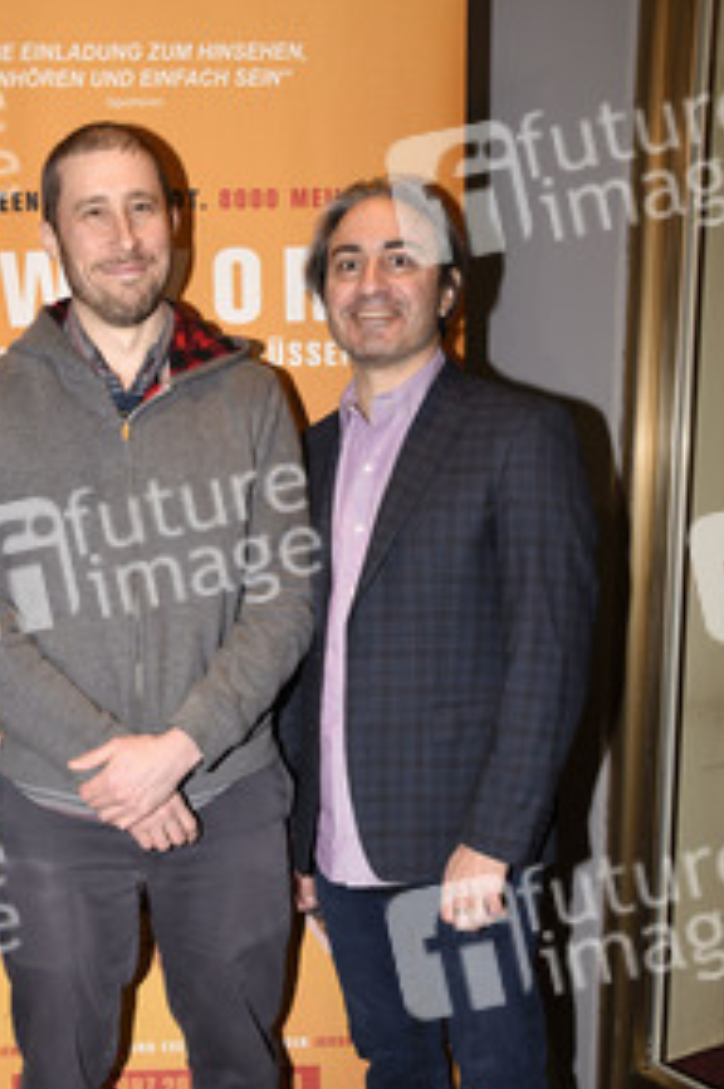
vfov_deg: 41.3
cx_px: 238
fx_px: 1421
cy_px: 742
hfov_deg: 28.4
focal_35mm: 47
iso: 800
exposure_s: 1/50
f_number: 6.3
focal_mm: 34
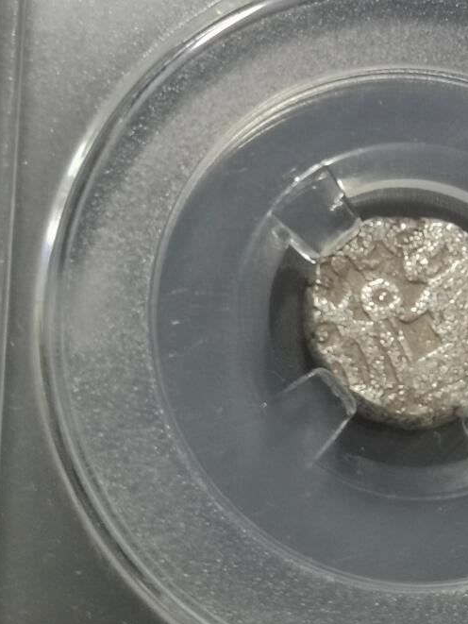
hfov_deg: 11.5
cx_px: 406
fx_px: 2307
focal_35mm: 128
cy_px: 140
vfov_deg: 15.3
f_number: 1.8
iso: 100
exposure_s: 1/100
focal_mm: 5.58
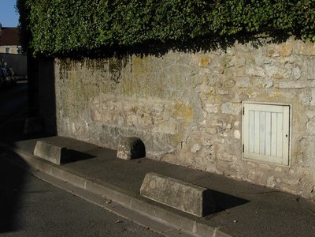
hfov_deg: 36.8
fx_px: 473
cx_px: 158
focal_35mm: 52
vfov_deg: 28.0
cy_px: 118
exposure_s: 1/645
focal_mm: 8.5
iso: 79
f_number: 5.4
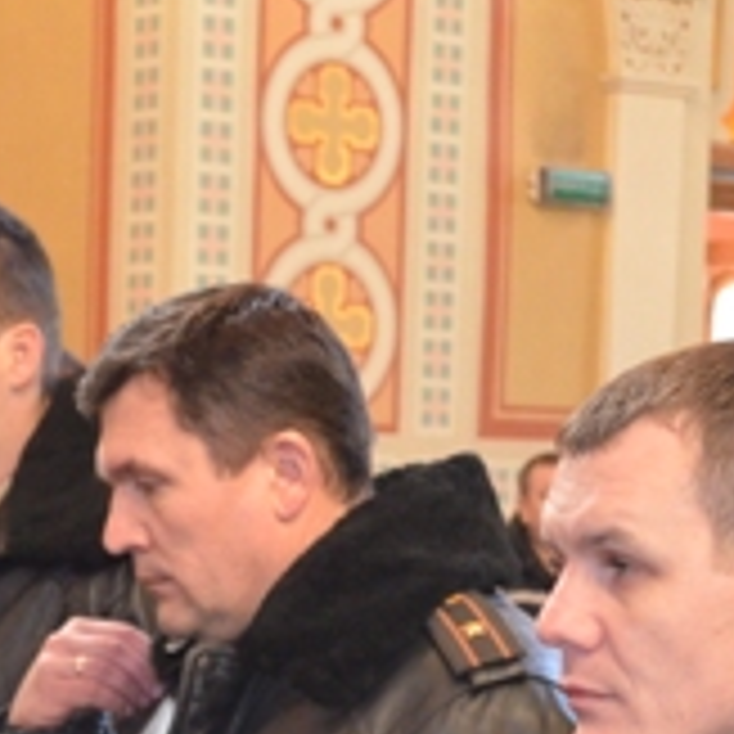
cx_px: -54
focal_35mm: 140
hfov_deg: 12.3
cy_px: 820
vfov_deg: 12.3
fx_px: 3359
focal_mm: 28
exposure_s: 1/60
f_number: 4.5
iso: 3200
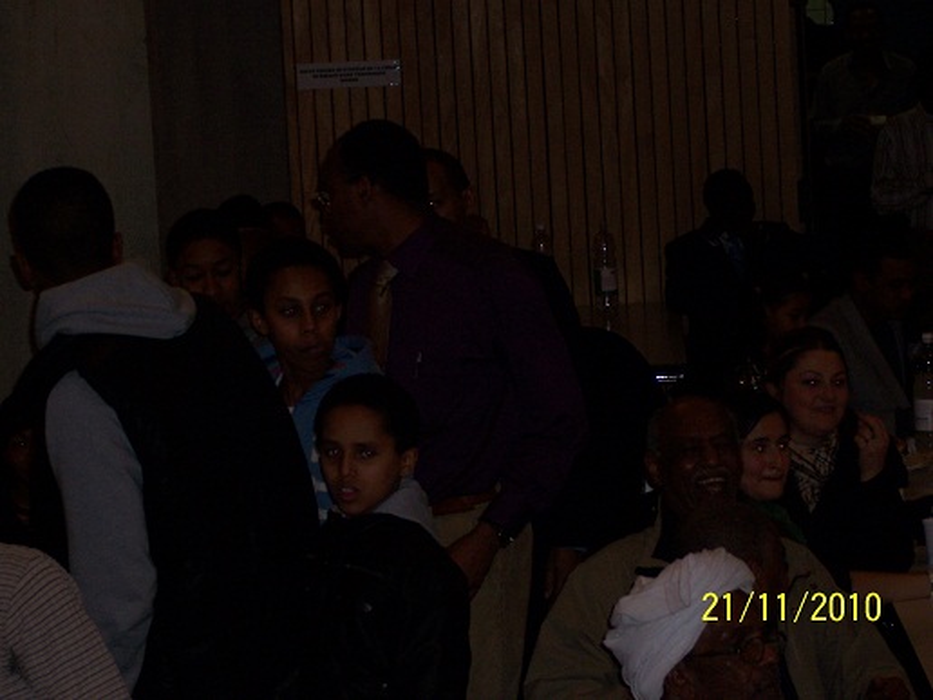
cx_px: 466
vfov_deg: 11.2
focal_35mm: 132
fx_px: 3558
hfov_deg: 14.9
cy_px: 350
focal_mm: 22
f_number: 4.8
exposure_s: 1/125
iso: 140
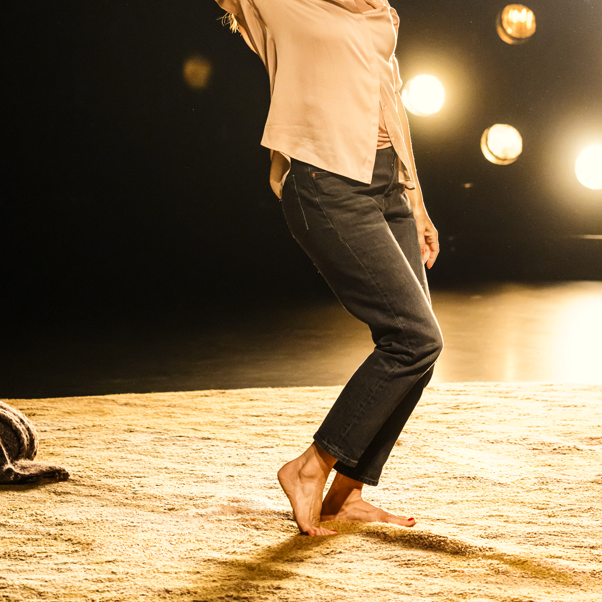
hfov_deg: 9.1
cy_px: 66
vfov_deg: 9.0
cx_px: 326
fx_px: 3797
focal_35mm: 193
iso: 8000
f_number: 4
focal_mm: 120
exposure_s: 1/500
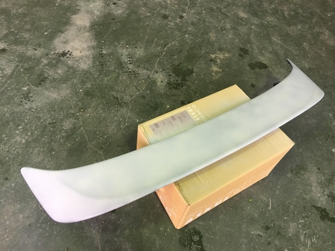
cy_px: 126
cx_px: 168
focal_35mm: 29
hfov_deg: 61.7
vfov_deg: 48.2
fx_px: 281
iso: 32
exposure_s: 1/30
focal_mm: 4.15
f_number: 2.2
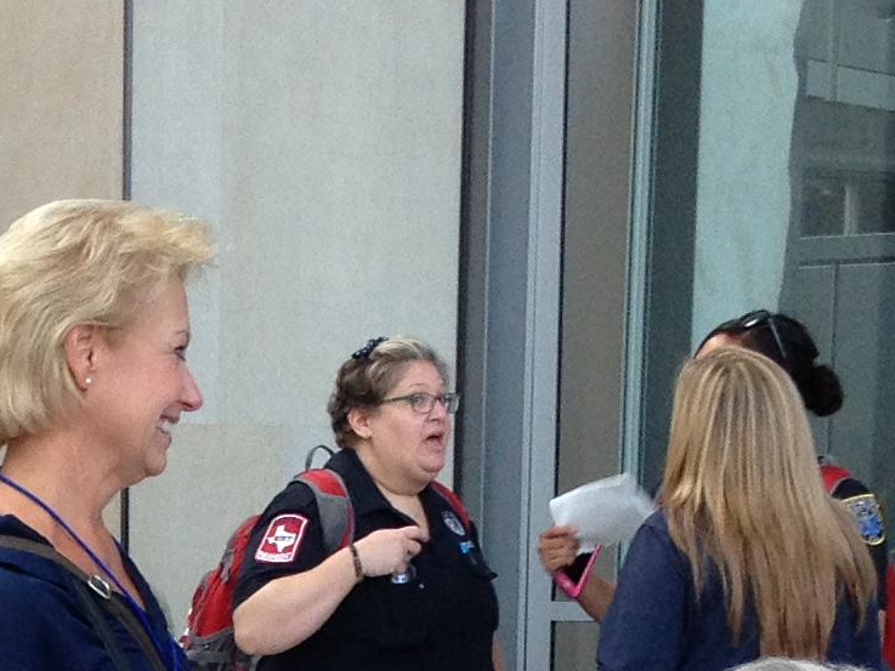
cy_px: 1079
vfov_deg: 9.3
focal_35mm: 155
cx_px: -94
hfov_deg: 12.5
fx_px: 4008
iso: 80
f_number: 2.4
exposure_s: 1/120
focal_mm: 4.28
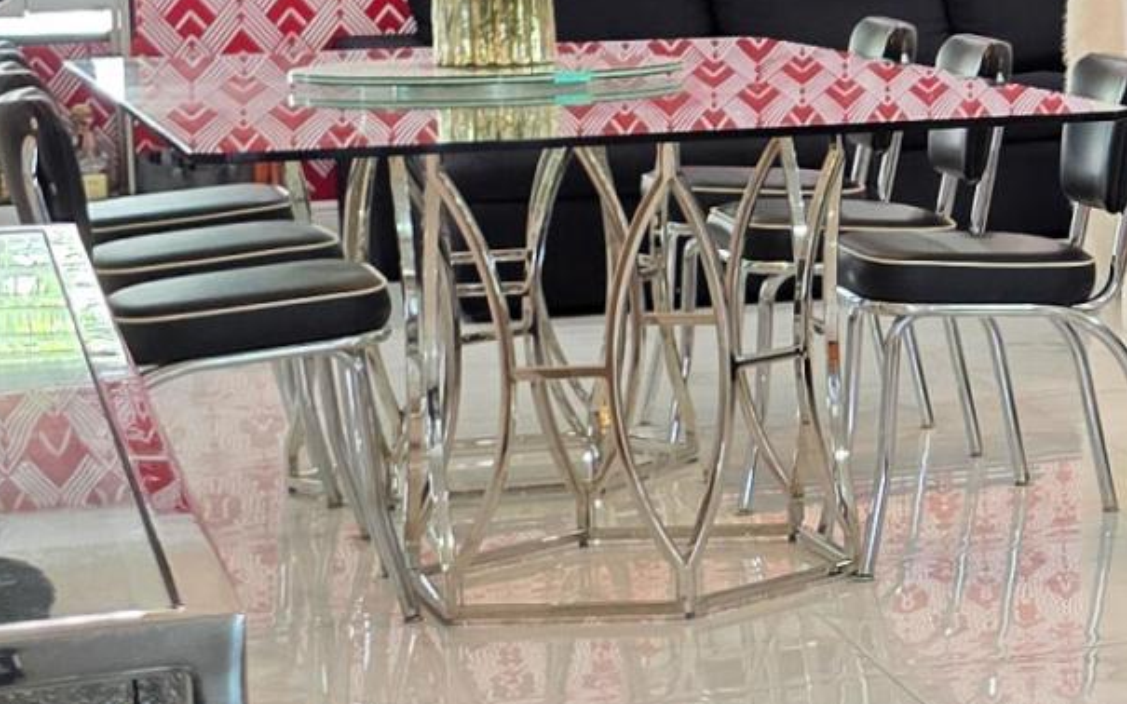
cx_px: 2006
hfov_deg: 15.5
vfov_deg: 11.2
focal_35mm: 116
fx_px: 3563
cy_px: 121
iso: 200
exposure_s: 1/120
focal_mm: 6.3
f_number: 1.7
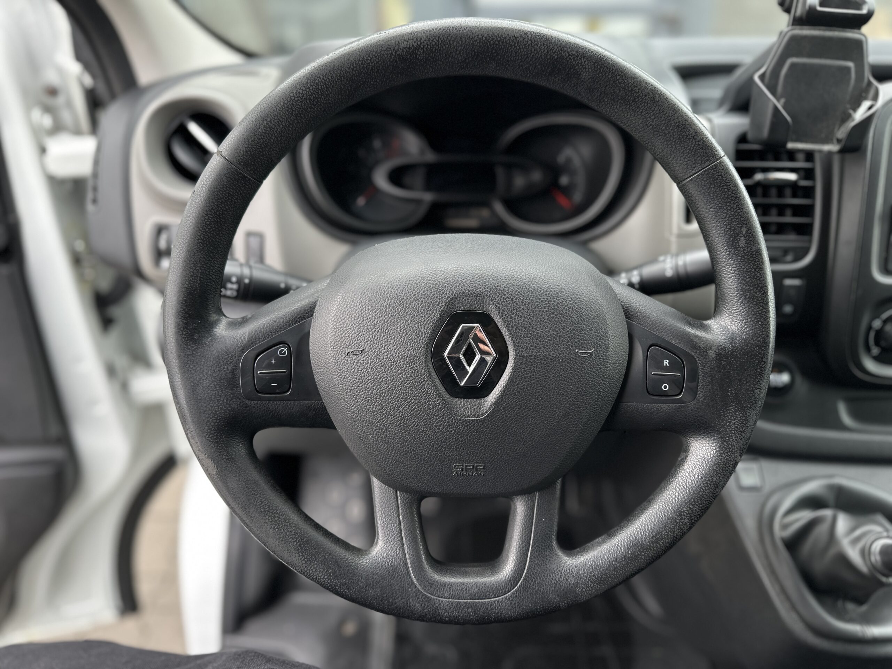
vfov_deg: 56.8
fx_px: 618
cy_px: 334
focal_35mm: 24
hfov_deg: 71.6
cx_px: 446
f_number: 1.78
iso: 80
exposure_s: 1/121
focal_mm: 6.86
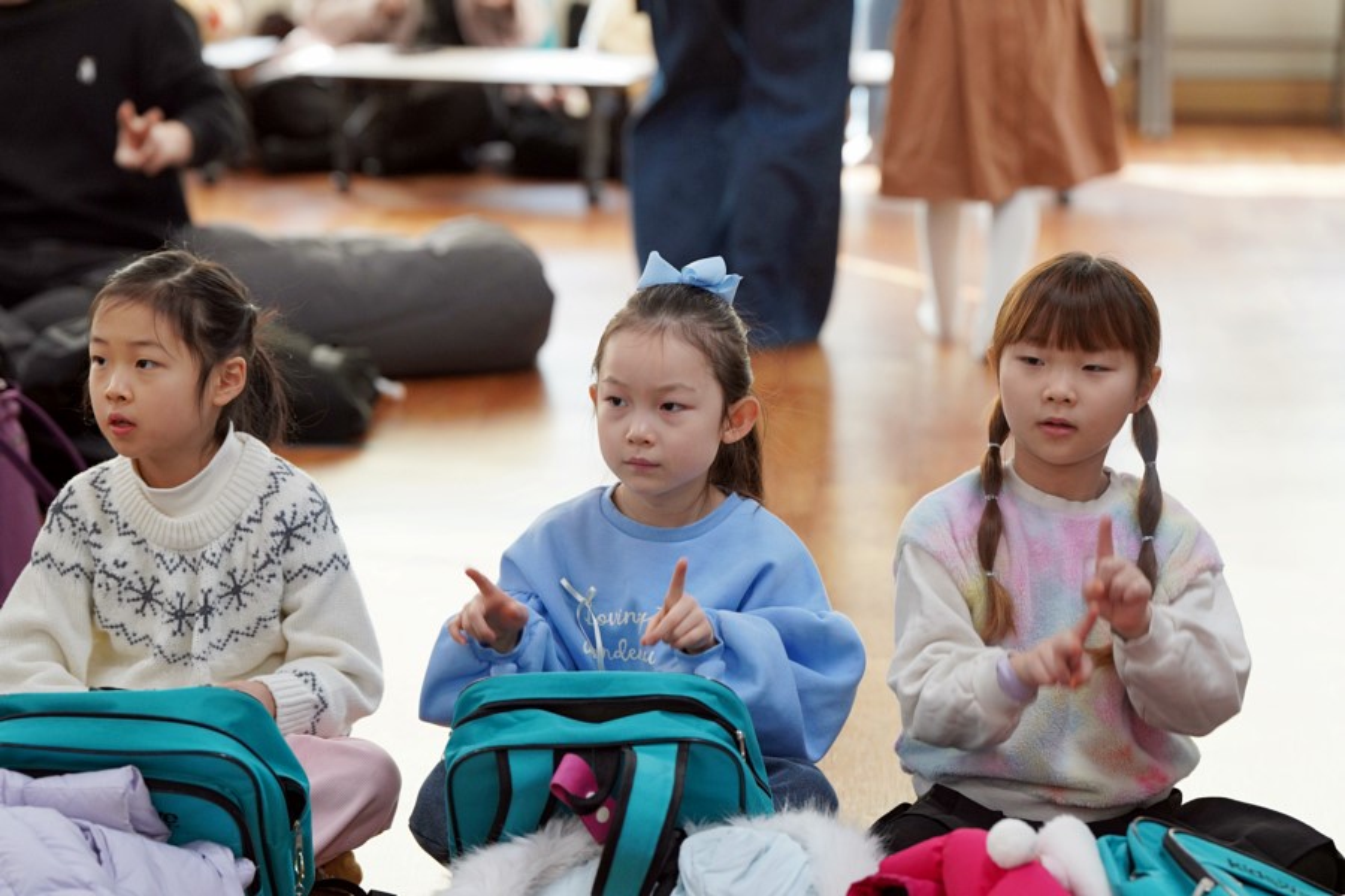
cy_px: 448
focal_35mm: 139
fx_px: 5193
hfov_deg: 14.8
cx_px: 672
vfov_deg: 9.9
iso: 1600
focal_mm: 139
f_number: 4
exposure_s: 1/160
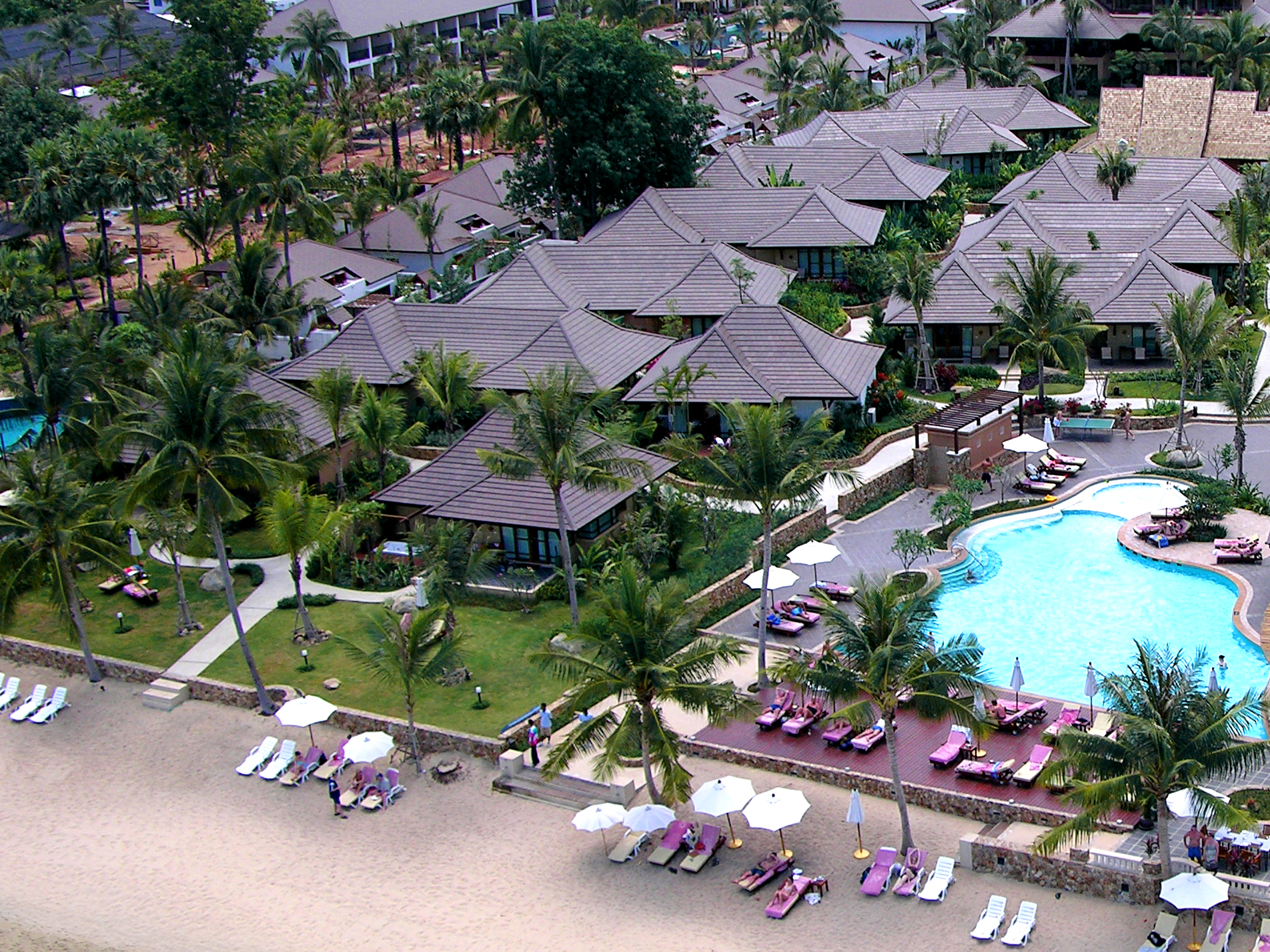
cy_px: 535
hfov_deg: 31.1
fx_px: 2201
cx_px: 1065
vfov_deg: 24.4
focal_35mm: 60
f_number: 3.5
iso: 50
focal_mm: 8.9
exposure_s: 1/500
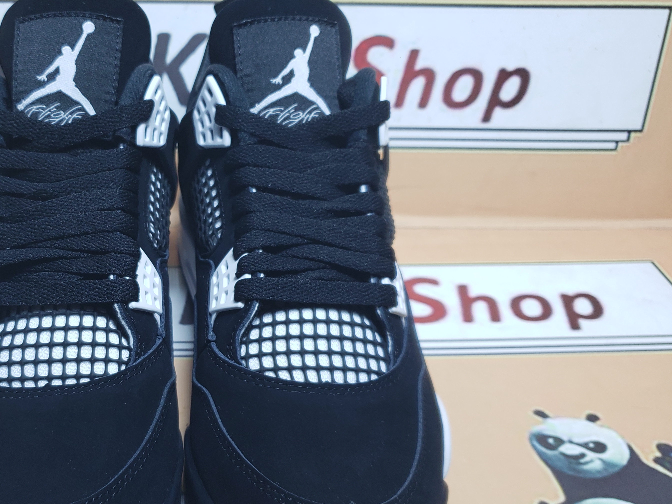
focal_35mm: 39
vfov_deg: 36.7
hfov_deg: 46.2
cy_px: 306
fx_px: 757
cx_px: 172
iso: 50
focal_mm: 4.3
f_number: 1.5
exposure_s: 1/396
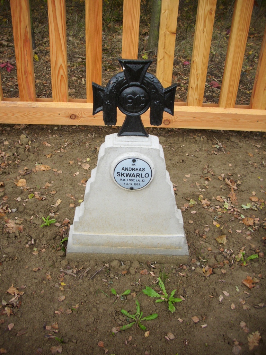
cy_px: 178
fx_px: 318
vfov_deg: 58.4
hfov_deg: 45.4
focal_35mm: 31
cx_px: 133
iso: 50
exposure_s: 1/184
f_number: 2.8
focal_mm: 6.2
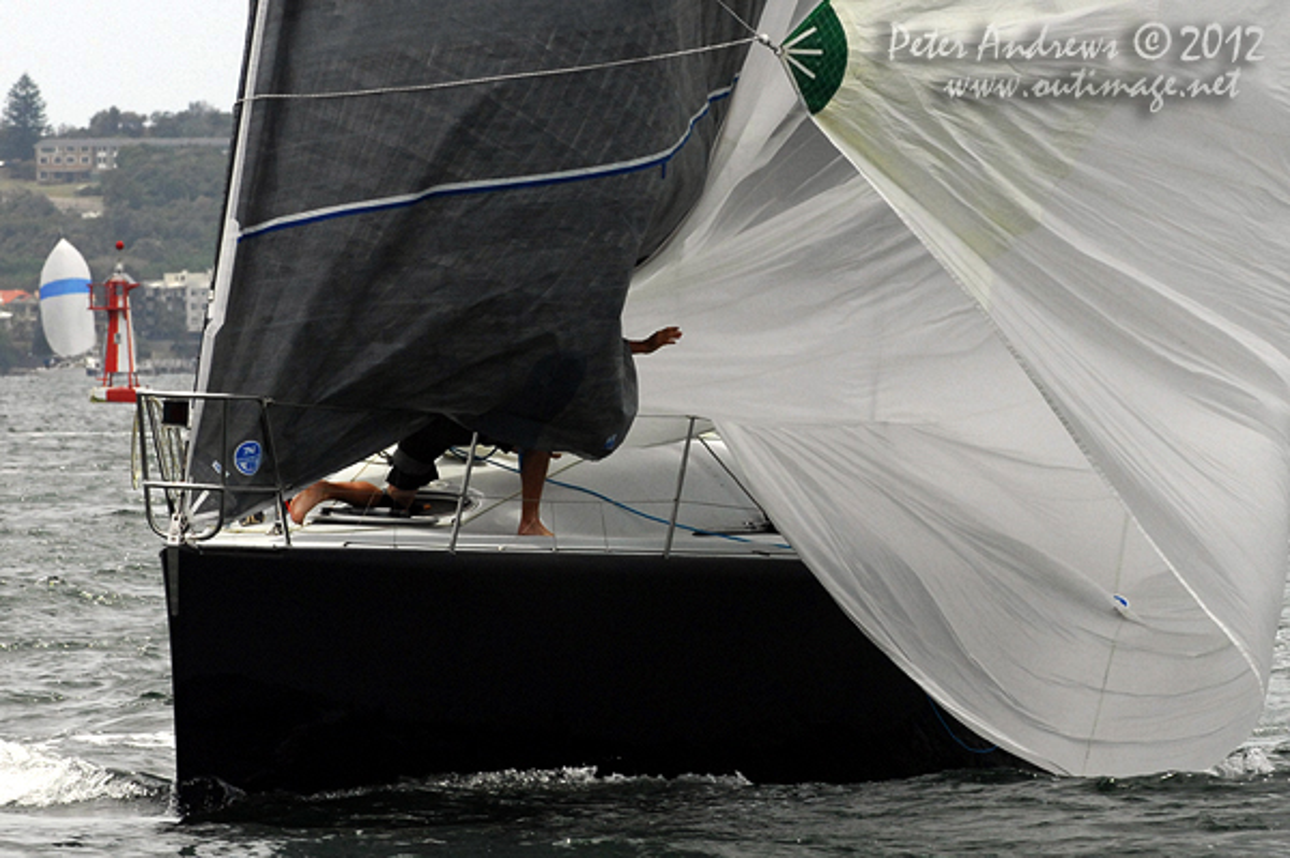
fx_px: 10741
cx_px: 645
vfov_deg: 4.6
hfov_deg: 6.9
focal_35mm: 300
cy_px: 429
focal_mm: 200
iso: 400
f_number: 7.6
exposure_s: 1/1000
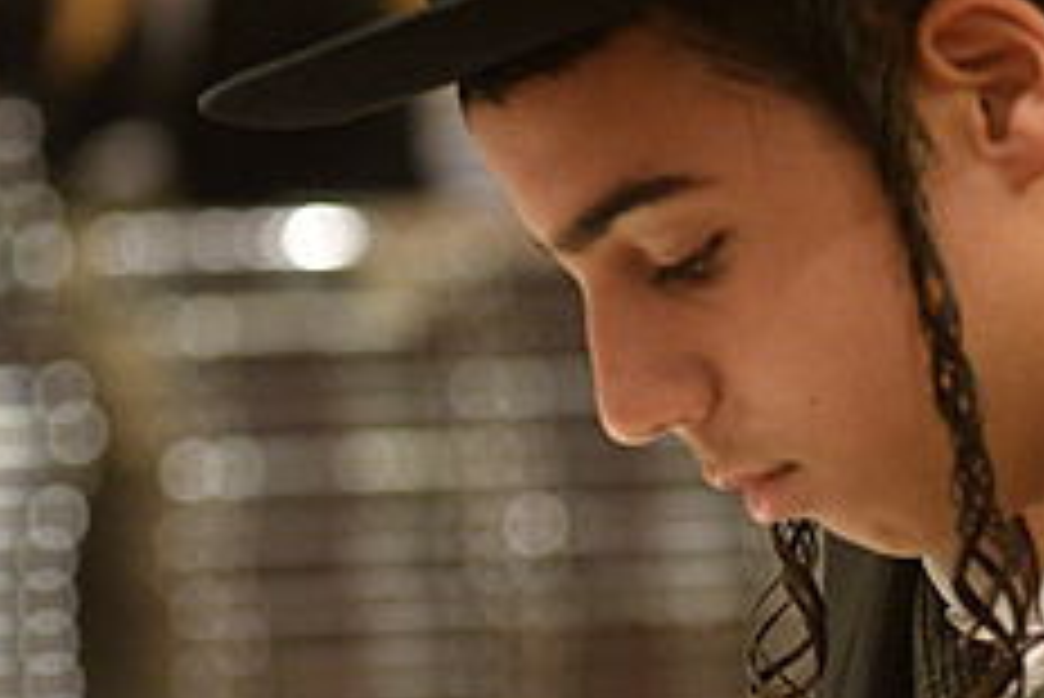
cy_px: 617
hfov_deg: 6.9
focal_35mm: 297
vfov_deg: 4.6
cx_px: 1278
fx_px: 8618
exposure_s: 1/100
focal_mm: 86
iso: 2500
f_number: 2.8
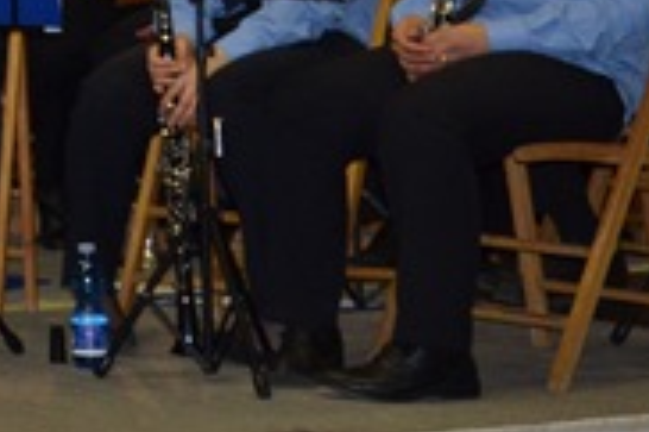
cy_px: -302
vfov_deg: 6.0
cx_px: -695
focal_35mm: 224
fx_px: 4034
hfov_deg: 8.6
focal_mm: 34
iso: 900
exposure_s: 1/60
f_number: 4.2
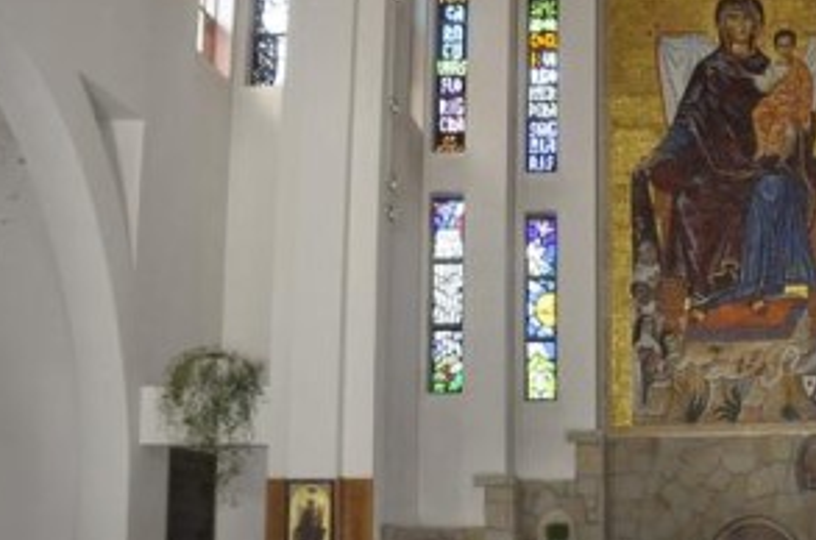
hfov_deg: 32.0
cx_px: 763
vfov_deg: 22.8
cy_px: 348
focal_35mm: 59
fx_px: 1334
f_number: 5
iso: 2000
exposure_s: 1/125
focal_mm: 18
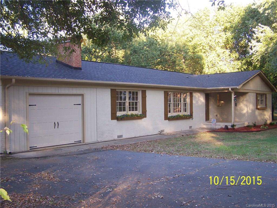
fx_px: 304
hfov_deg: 49.0
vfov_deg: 37.7
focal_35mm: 38
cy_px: 104
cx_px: 138
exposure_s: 1/90
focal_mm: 6.3
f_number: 2.8
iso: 140
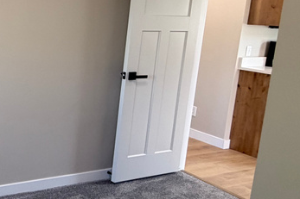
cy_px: 60
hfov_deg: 36.1
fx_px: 358
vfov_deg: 30.8
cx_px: -54
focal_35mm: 43
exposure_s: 1/121
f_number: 2.2
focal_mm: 2.22
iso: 160
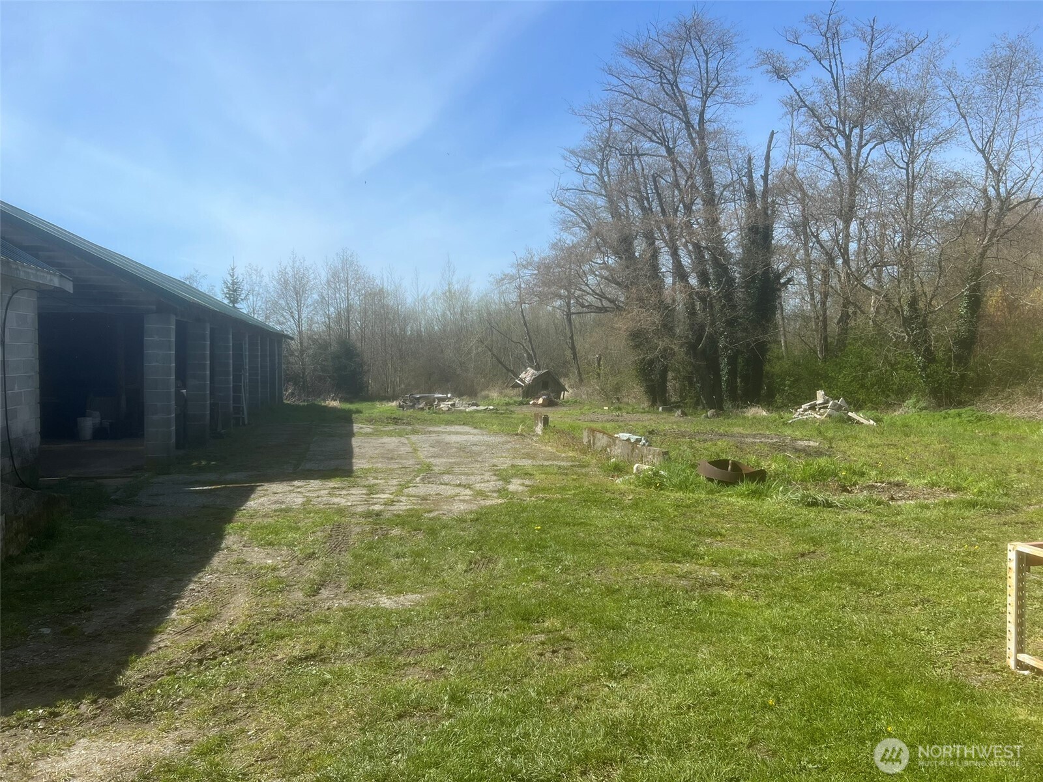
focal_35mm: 26
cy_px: 391
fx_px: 783
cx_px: 522
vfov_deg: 53.1
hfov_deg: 67.3
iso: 50
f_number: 1.5
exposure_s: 1/3704
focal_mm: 5.7
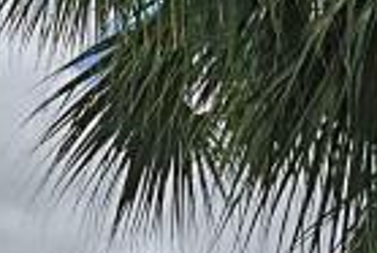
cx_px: -275
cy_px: 555
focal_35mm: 155
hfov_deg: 12.3
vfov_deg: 8.3
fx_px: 1625
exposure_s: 1/200
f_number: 13
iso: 100
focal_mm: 20
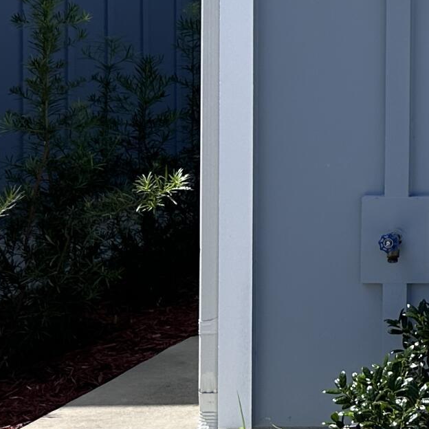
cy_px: -65
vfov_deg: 16.5
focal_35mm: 102
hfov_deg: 13.8
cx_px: 916
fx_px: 1430
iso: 80
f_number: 1.78
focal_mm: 6.86
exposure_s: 1/3155
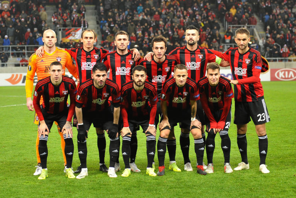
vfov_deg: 19.5
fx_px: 576
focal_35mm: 70
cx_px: 148
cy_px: 99
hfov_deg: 28.8
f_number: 3.5
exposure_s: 1/500
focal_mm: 70
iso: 1600
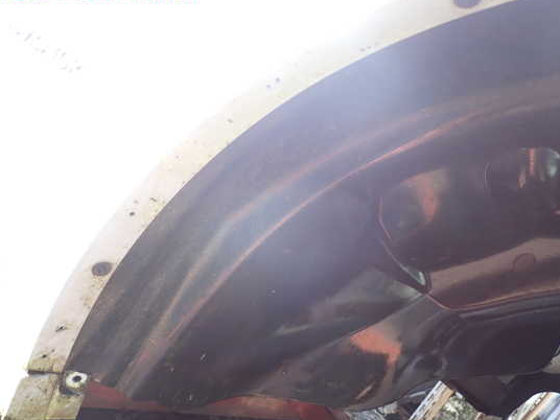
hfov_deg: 63.3
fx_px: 453
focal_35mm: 28
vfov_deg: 49.7
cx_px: 312
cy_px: 214
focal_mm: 4.5
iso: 100
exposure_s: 1/80
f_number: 2
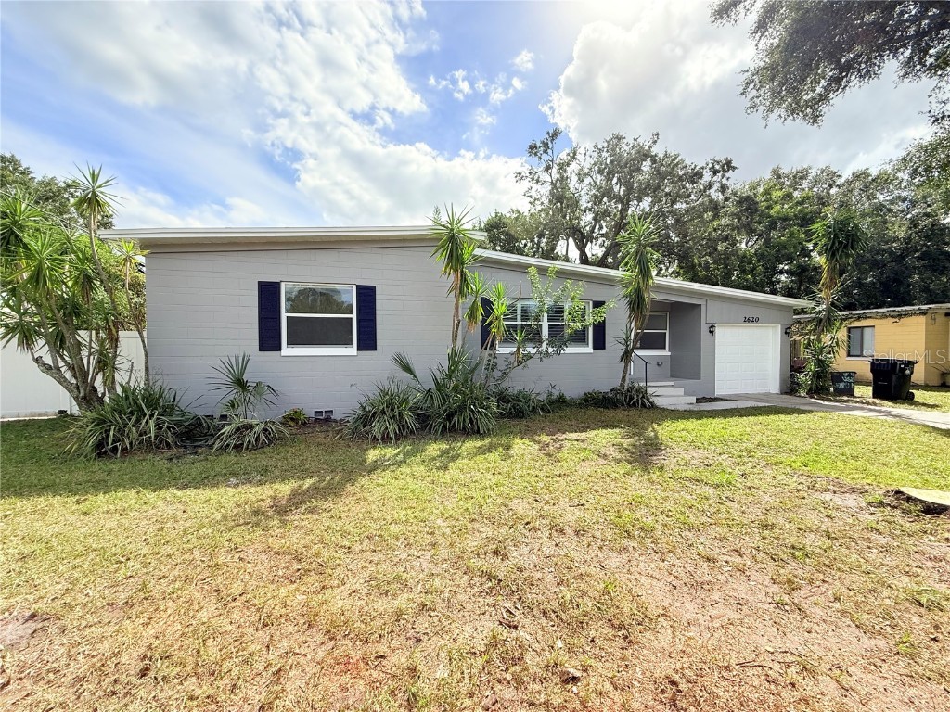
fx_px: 384
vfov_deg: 85.7
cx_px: 475
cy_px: 356
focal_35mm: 14
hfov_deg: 102.1
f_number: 2.2
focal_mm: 2.22
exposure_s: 1/1497
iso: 64
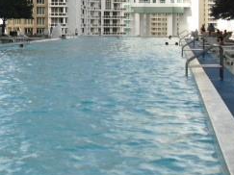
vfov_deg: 15.2
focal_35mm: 95
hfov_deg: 19.8
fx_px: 642
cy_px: -12
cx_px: -16
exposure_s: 1/125
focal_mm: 6.3
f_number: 7.8
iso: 200
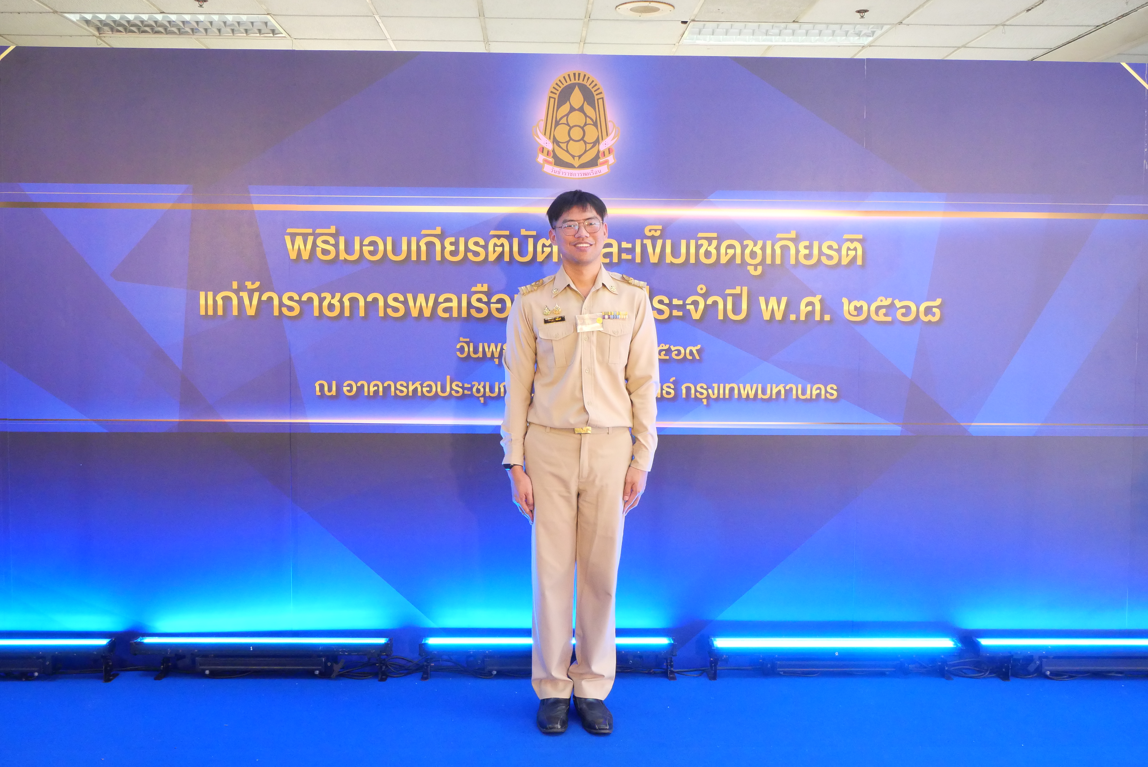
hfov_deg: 54.4
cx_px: 574
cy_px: 384
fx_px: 1117
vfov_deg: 37.9
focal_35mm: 35
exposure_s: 1/80
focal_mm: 17
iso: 3200
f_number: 7.1
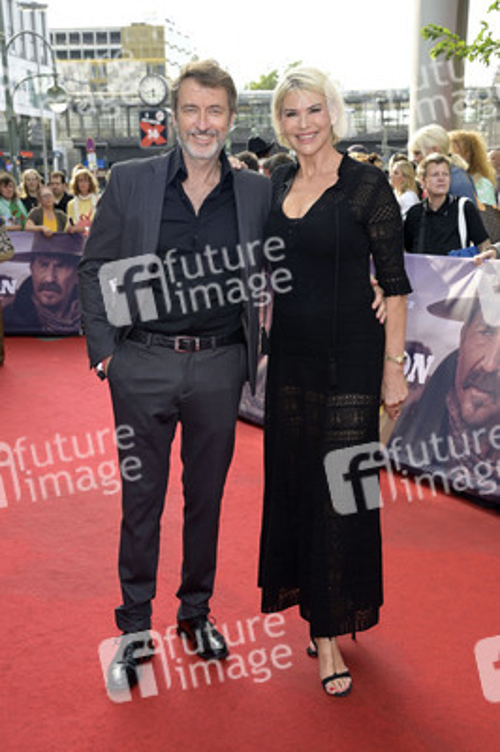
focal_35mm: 44
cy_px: 376
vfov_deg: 44.5
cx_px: 250
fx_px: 918
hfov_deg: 30.5
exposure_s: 1/200
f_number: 5.6
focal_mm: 44
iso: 400
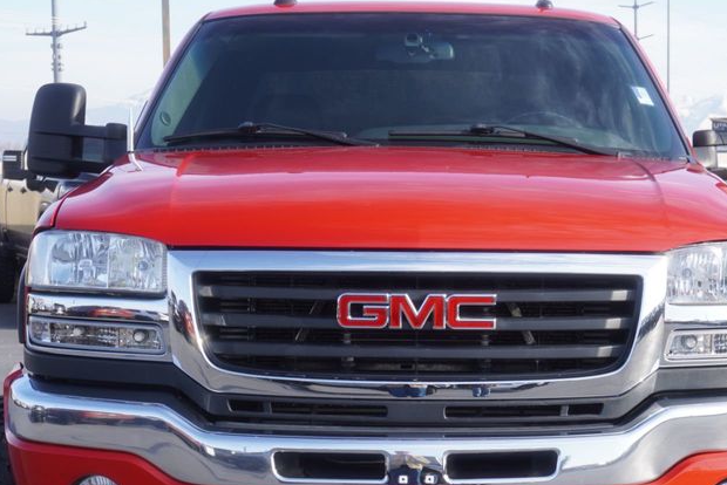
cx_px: 407
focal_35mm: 77
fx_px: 1552
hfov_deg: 26.3
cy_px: 368
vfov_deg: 17.7
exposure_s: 1/125
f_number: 6.3
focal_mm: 31
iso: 100
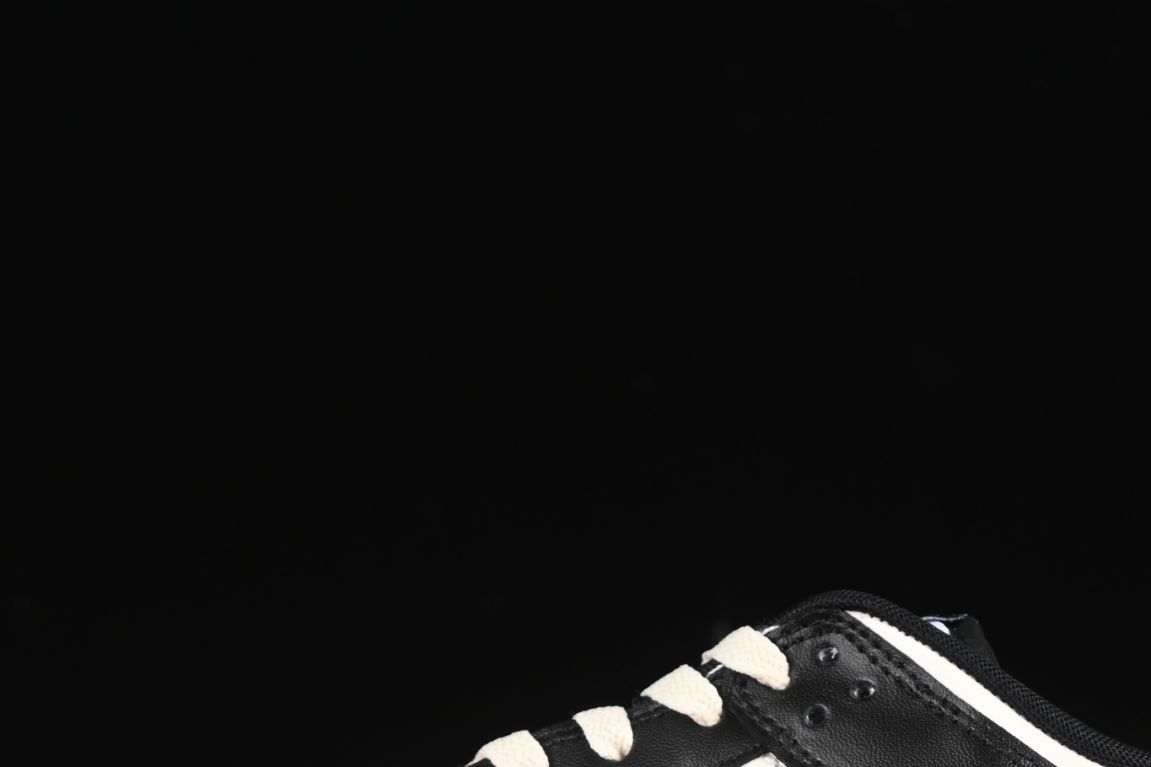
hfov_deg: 13.4
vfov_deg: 8.9
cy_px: 761
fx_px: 4891
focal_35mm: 153
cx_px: 719
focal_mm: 50
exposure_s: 1/60
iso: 160
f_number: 6.3
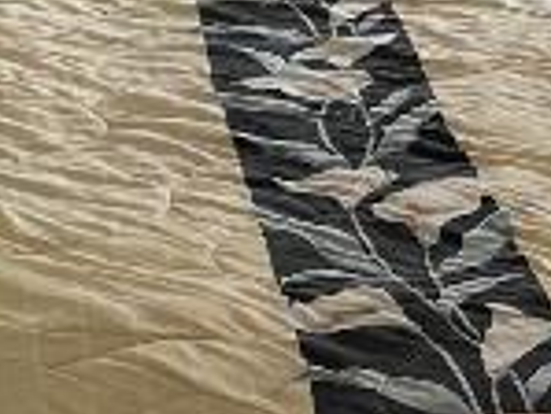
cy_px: -200
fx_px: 2852
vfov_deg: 8.1
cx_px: 1054
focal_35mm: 179
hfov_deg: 10.3
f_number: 1.6
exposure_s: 1/120
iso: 50
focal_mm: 4.2
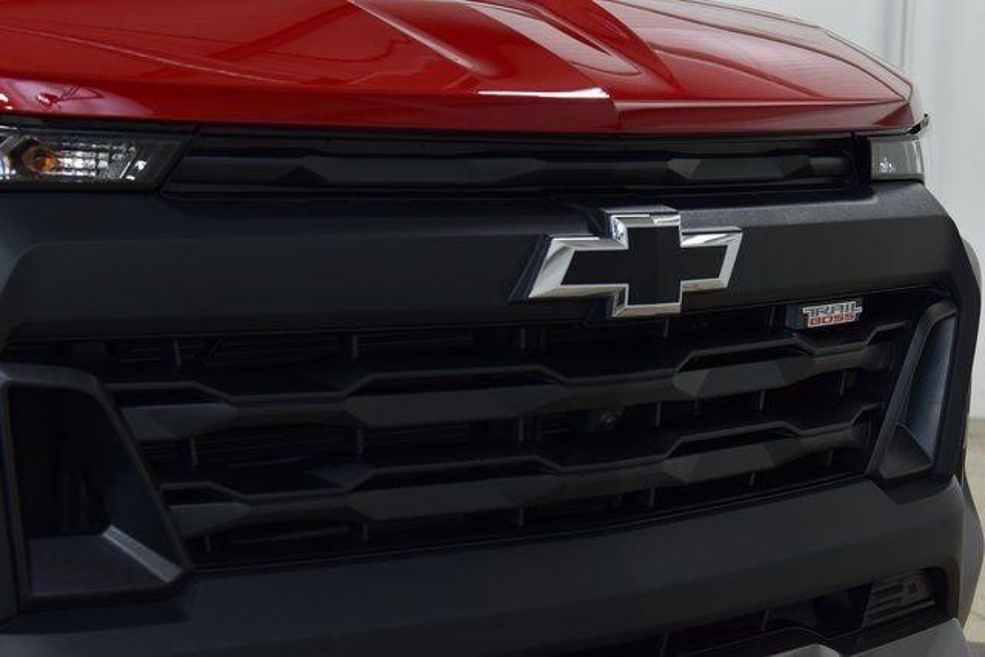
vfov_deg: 17.5
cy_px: 328
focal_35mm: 78
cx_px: 492
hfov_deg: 26.0
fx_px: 2135
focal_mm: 52
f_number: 6.3
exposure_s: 1/20
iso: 400
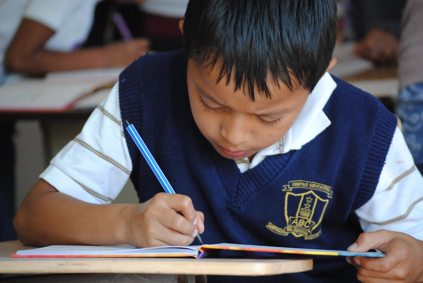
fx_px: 1764
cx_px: 214
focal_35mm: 150
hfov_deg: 13.7
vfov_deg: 9.2
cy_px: 143
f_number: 4.5
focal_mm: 98
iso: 1100
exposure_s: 1/125
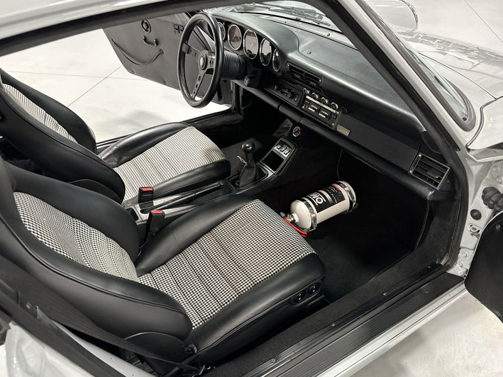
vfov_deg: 53.0
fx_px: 378
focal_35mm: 26
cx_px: 253
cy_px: 201
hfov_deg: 67.3
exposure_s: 1/60
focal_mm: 6.86
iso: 400
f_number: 1.78
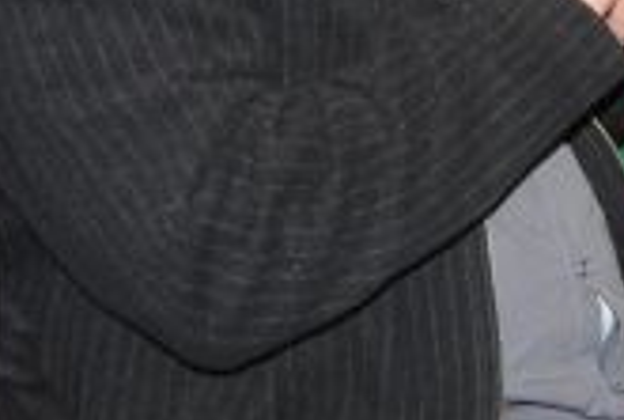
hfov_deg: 19.1
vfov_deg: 12.9
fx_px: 1825
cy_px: -57
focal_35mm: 105
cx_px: 556
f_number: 3.5
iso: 200
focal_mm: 18
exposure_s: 1/60
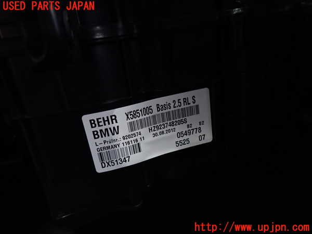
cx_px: 156
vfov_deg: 54.9
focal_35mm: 25
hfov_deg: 69.4
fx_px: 225
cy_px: 117
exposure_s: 1/30
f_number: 2
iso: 320
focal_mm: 4.5
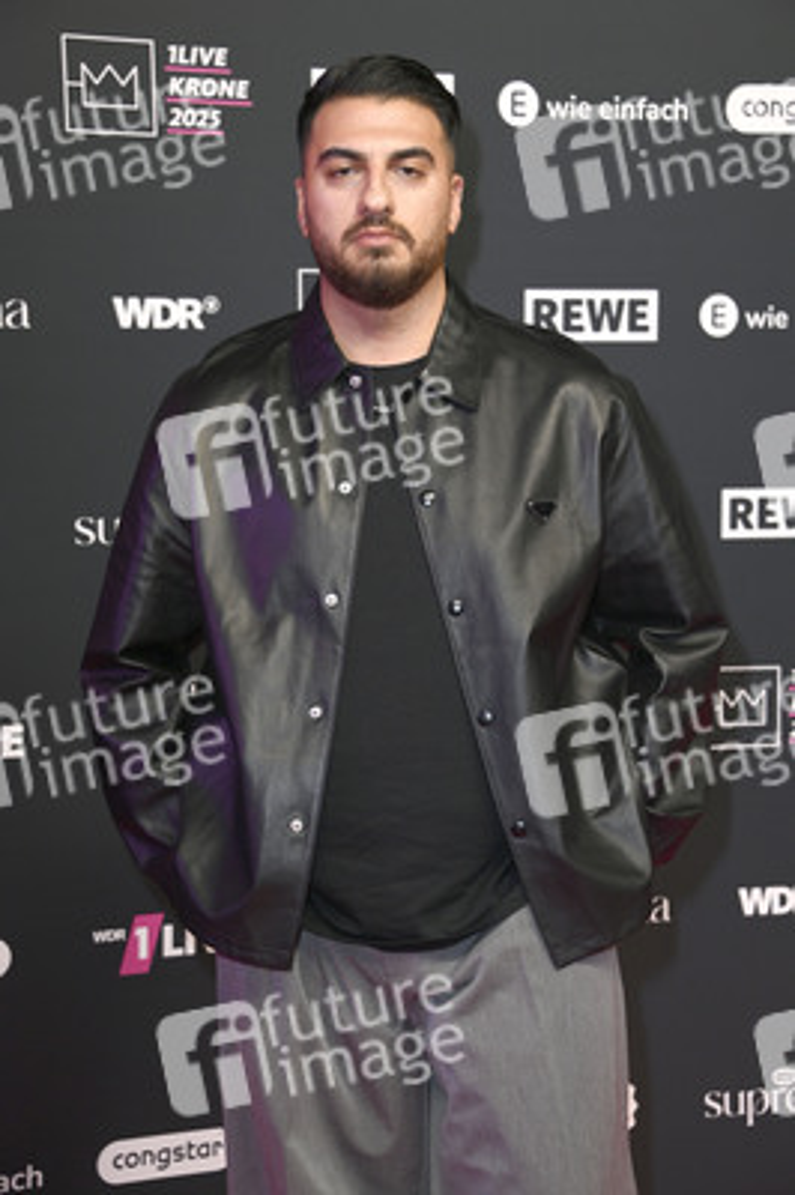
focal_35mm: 78
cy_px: 598
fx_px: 2588
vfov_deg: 26.0
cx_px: 398
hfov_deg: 17.5
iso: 1000
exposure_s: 1/250
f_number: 5.6
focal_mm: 78
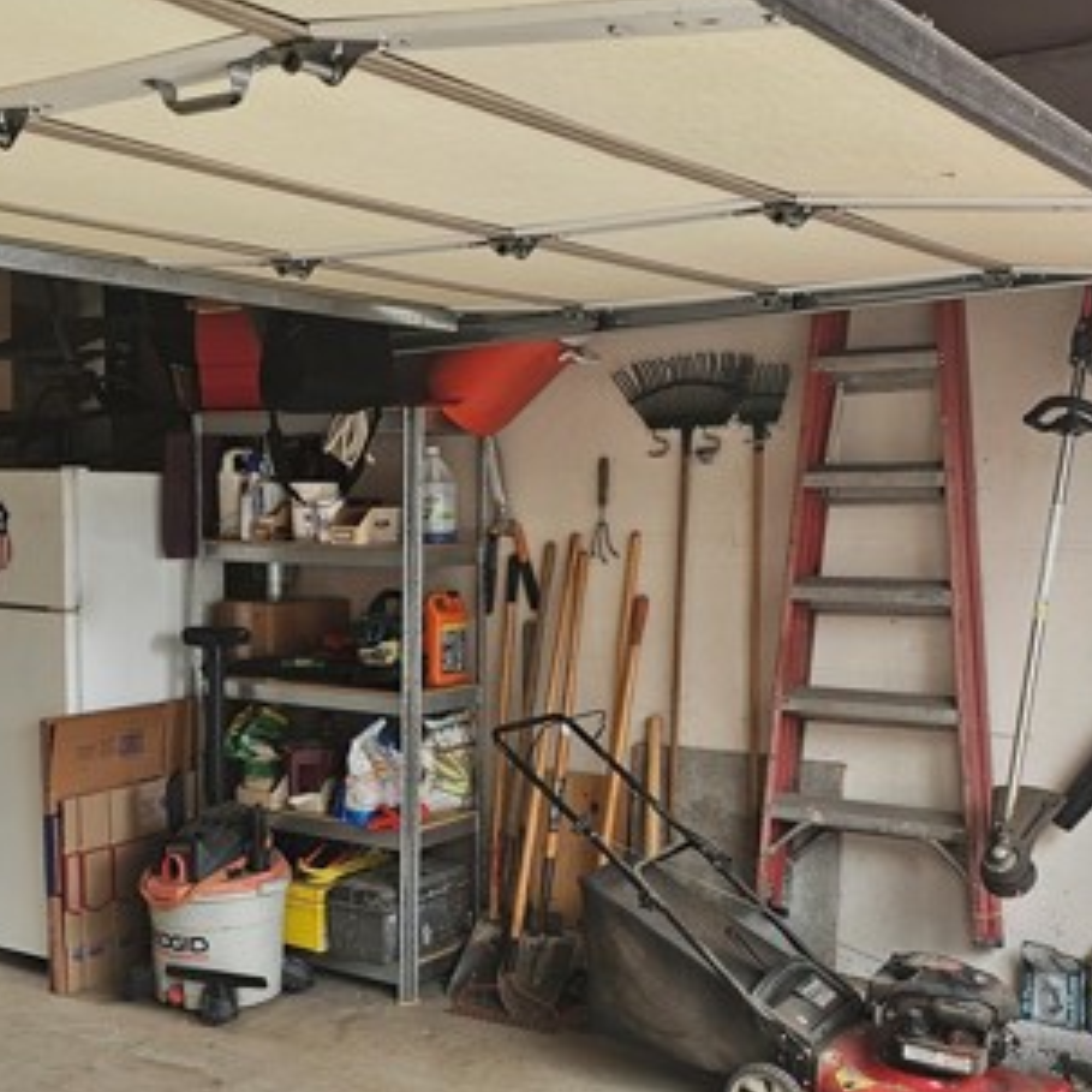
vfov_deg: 39.0
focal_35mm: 43
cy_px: 660
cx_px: 386
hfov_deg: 38.8
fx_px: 1535
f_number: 1.7
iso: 64
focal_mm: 6.3
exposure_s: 1/120
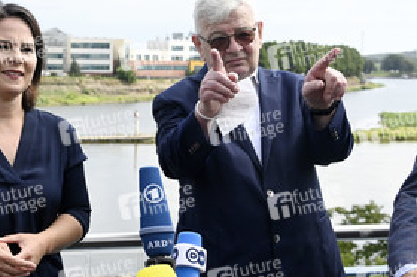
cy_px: 165
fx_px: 671
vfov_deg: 23.3
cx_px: 117
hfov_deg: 34.0
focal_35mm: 58
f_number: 6.3
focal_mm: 36
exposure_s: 1/3200
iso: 1250
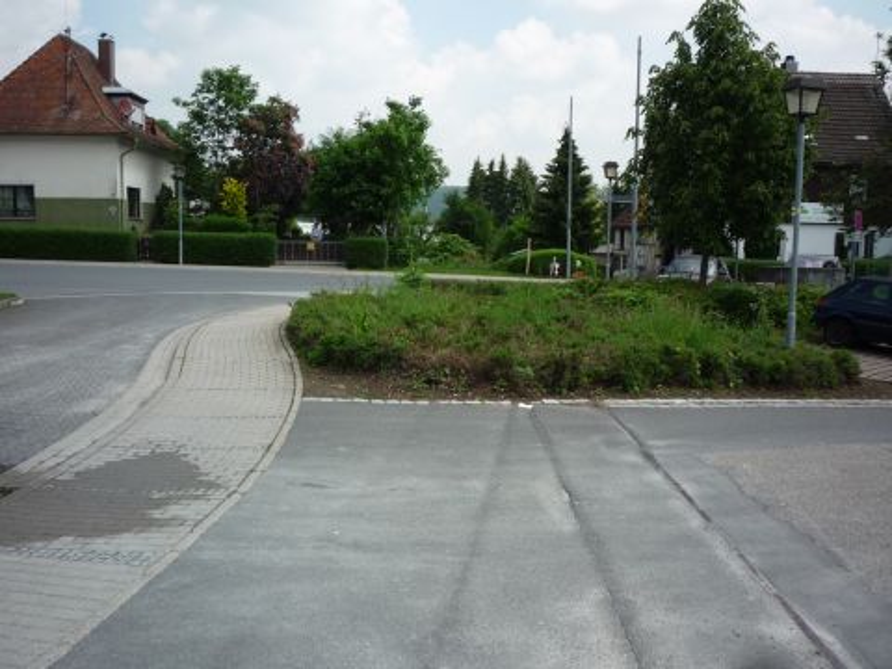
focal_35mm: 32
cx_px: 446
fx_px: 825
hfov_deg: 56.8
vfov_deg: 44.2
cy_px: 334
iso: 100
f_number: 5
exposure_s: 1/400
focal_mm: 5.2
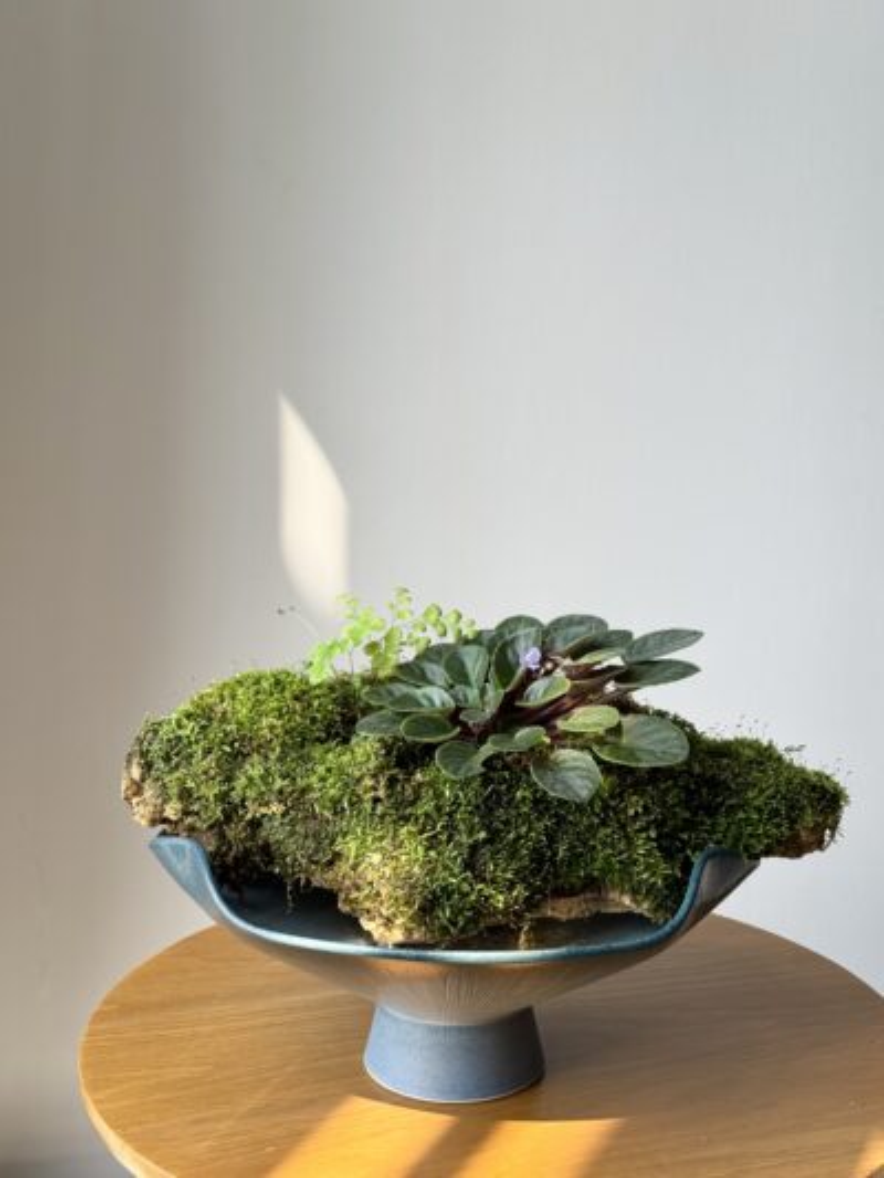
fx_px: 1634
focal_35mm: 48
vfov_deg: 39.6
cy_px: 589
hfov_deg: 30.3
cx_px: 442
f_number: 1.78
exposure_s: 1/275
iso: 64
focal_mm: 6.76
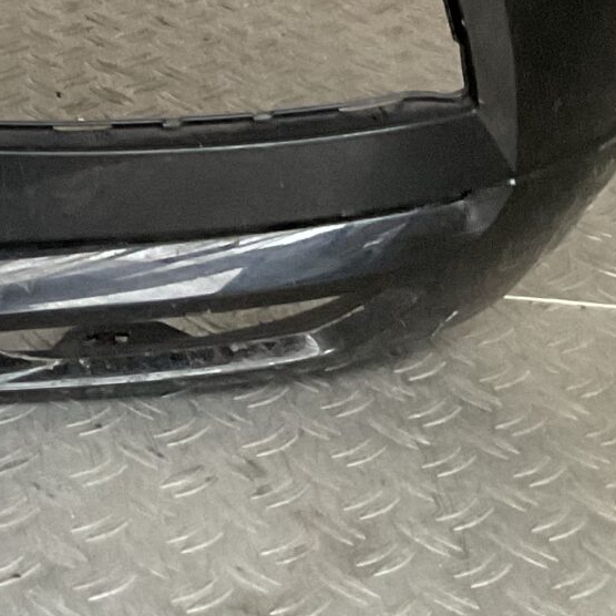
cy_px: -299
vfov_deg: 13.9
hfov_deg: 13.6
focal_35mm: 118
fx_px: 2376
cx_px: -398
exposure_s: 1/50
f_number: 1.8
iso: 125
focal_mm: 3
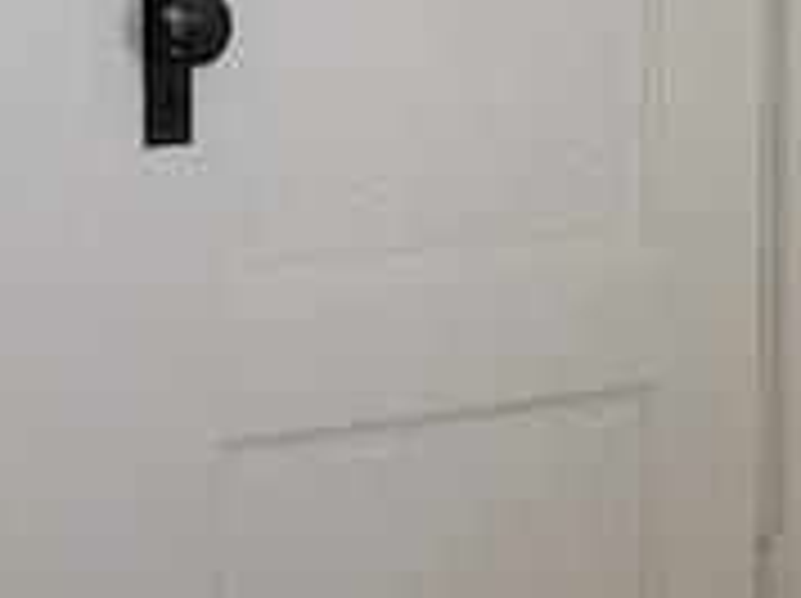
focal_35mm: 252
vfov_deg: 5.9
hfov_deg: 7.9
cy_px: -85
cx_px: 207
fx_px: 5823
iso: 50
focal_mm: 4.28
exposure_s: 1/60
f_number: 2.4
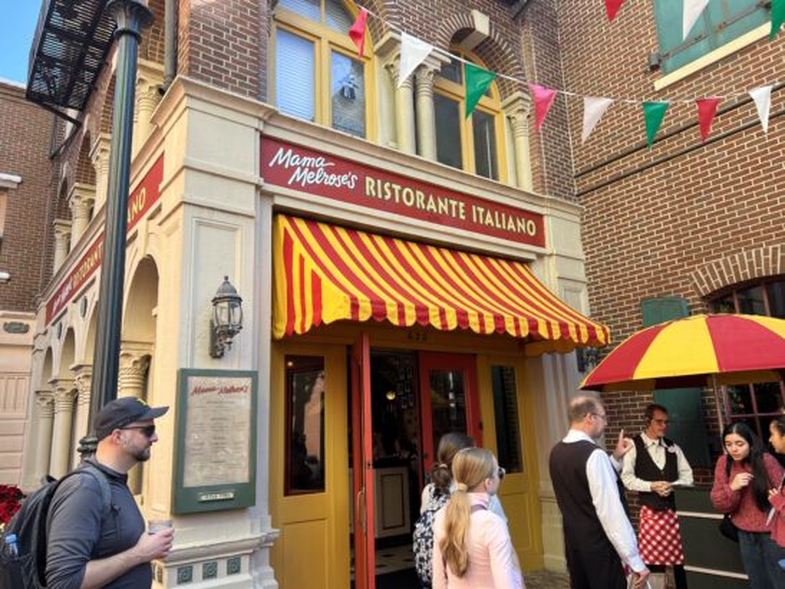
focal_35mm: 26
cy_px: 294
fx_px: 589
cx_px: 392
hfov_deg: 67.3
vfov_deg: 53.0
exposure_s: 1/513
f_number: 1.5
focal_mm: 5.7
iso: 50
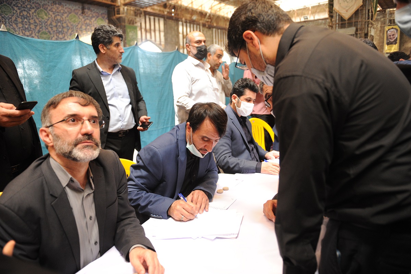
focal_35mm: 24
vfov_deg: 53.1
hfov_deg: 73.8
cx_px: 206
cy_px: 137
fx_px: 274
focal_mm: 24
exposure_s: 1/160
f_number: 2.8
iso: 3200
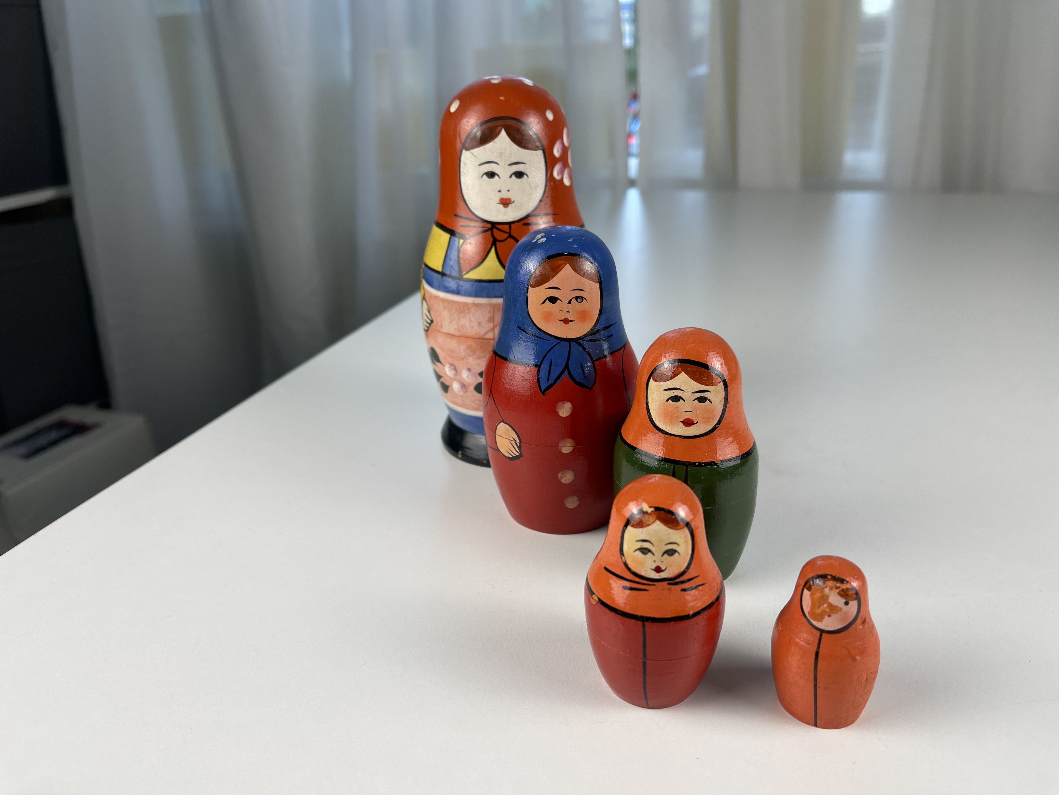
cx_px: 530
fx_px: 765
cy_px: 398
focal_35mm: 25
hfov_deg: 69.4
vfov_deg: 54.9
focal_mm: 5.1
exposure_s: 1/152
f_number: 1.6
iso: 32
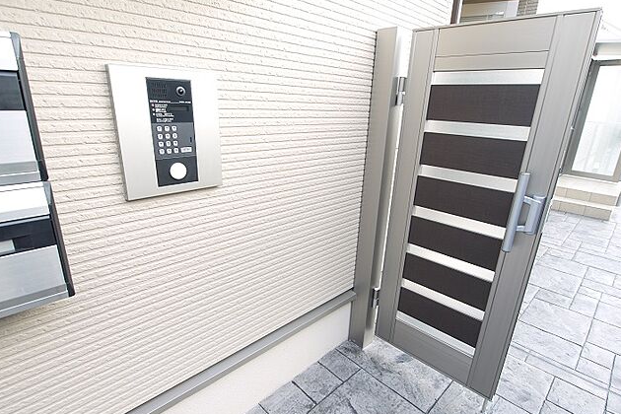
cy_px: 215
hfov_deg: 86.9
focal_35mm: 19
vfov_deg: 64.5
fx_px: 328
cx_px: 308
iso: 100
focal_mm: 9
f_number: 4
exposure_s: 1/80
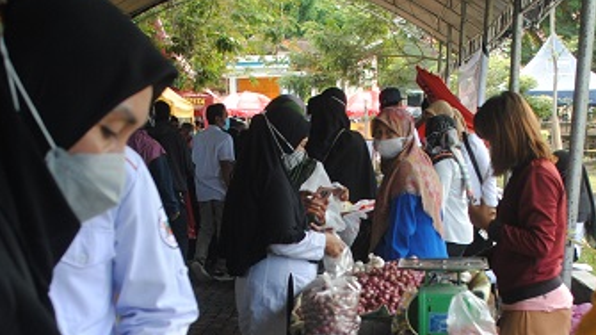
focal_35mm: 79
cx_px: 326
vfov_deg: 15.1
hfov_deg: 26.9
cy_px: 313
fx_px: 1248
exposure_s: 1/100
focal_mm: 24
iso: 200
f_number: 5
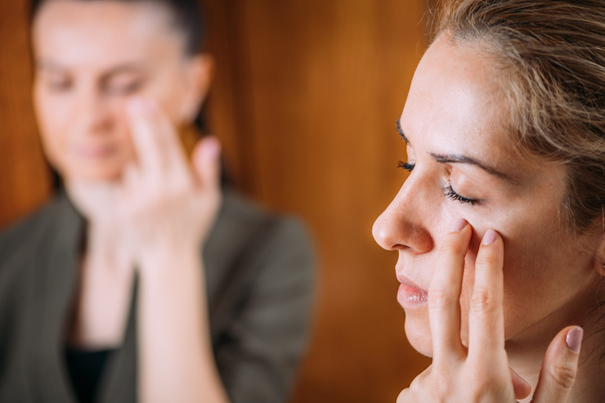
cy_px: 202
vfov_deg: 13.0
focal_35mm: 105
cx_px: 302
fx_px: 1764
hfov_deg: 19.5
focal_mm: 105
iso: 200
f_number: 3.5
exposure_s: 1/200
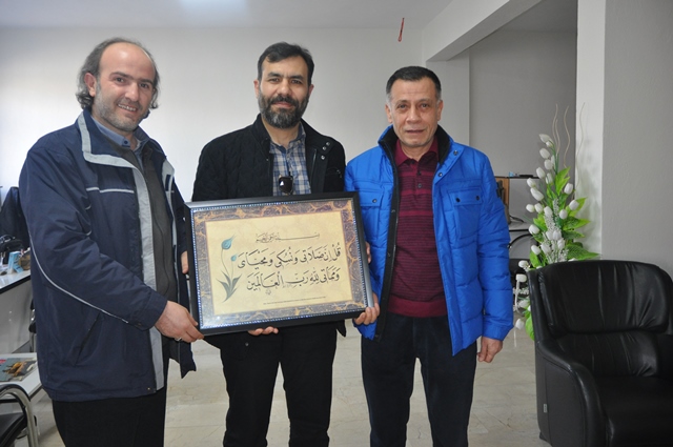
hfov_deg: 57.3
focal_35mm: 33
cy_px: 224
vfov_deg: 39.9
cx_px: 336
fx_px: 616
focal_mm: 22
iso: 800
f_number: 3.5
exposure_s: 1/60
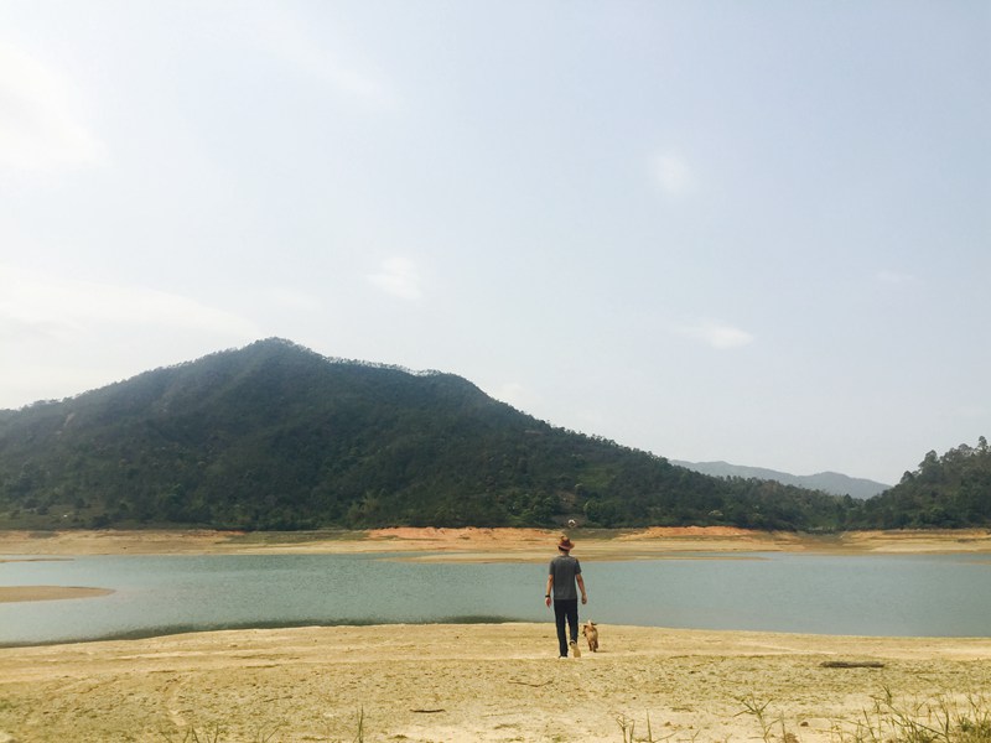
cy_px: 372
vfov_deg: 48.2
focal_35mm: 29
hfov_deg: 61.7
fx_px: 830
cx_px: 496
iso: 32
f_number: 2.2
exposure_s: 1/1799
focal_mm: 4.15
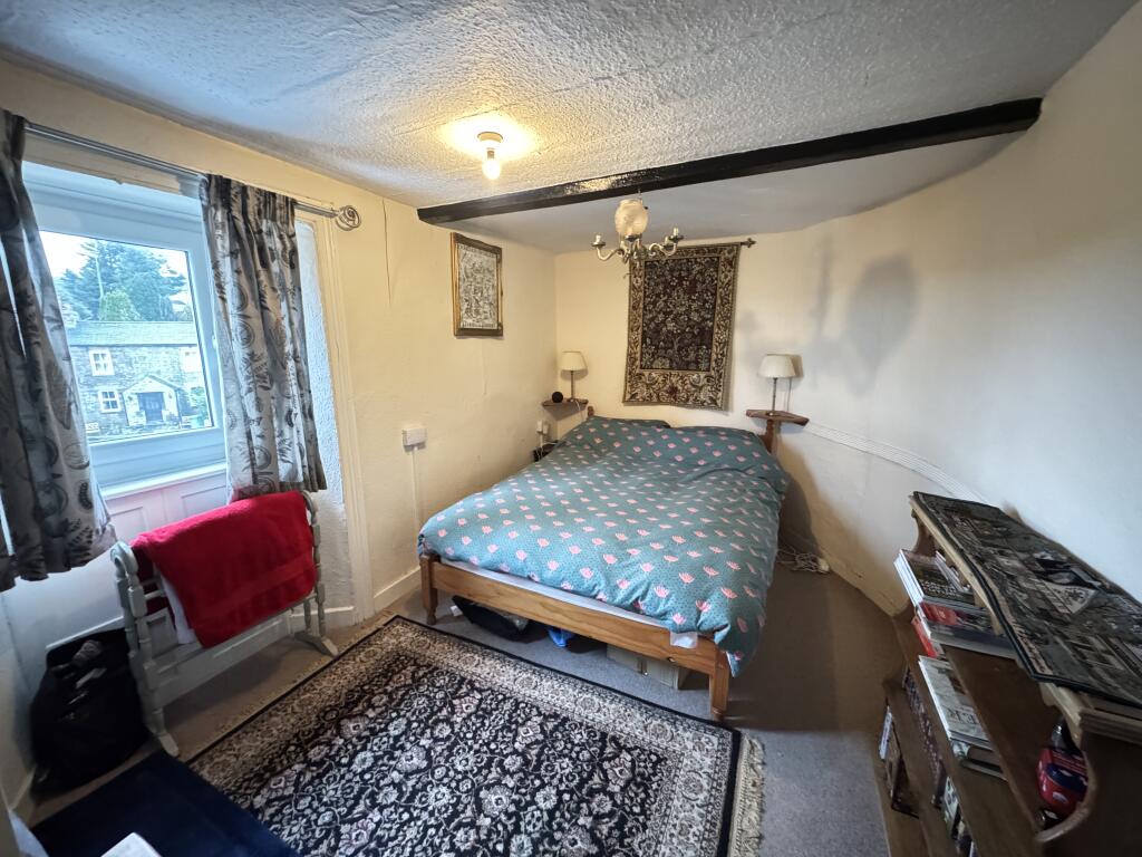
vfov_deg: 85.7
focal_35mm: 14
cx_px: 571
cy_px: 428
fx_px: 462
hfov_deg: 102.1
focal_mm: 2.22
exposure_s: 1/20
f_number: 2.2
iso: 2000
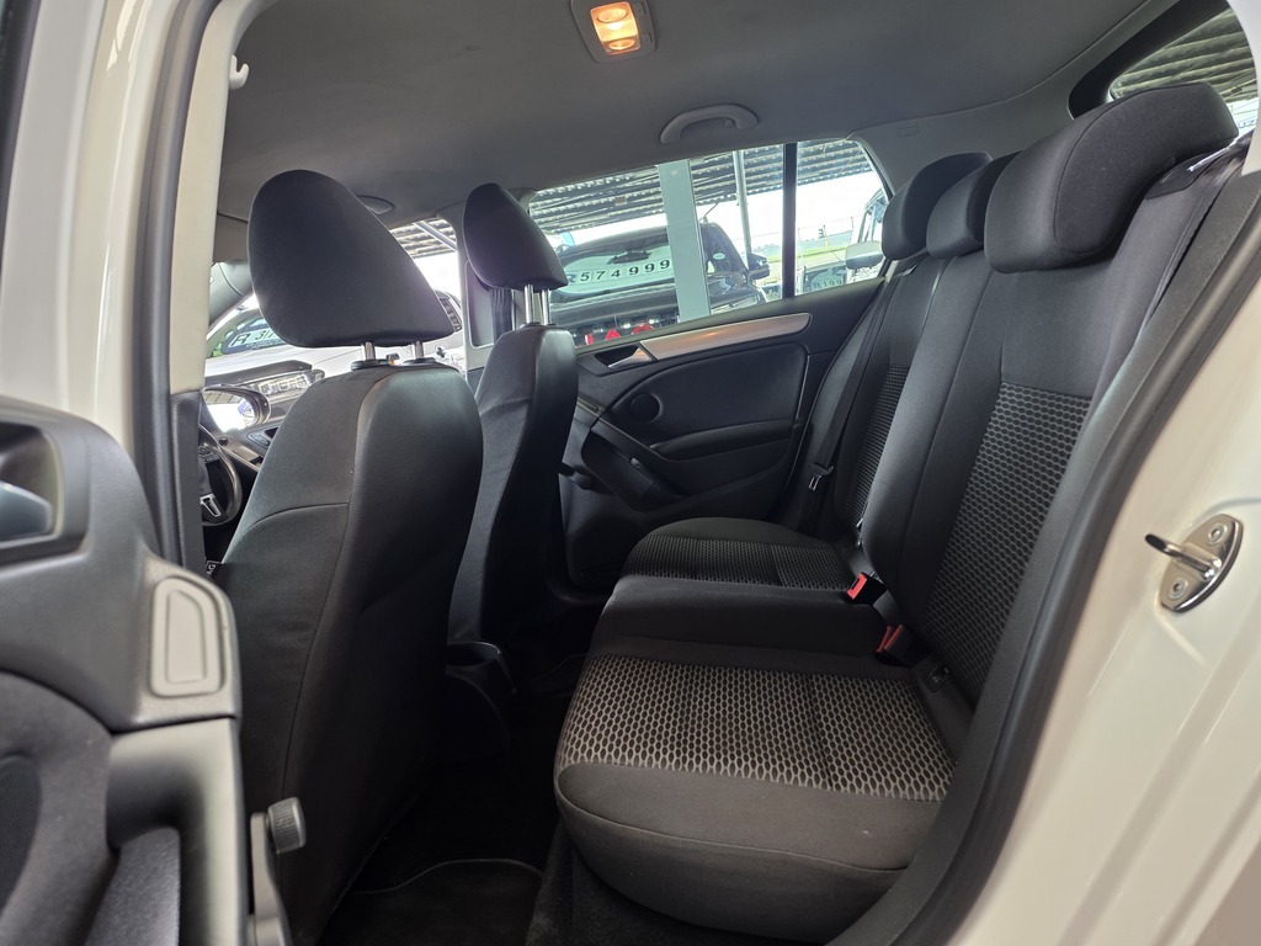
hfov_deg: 73.9
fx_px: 838
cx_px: 630
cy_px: 473
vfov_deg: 58.9
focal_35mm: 23
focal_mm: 6.25
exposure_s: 1/100
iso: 200
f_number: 1.7
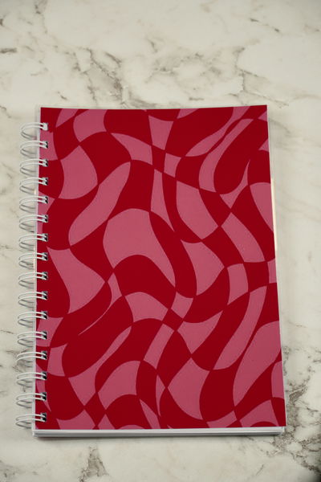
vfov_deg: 19.5
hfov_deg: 13.0
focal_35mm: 105
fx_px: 1404
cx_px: 160
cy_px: 241
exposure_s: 1/160
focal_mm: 70
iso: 200
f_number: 5.6
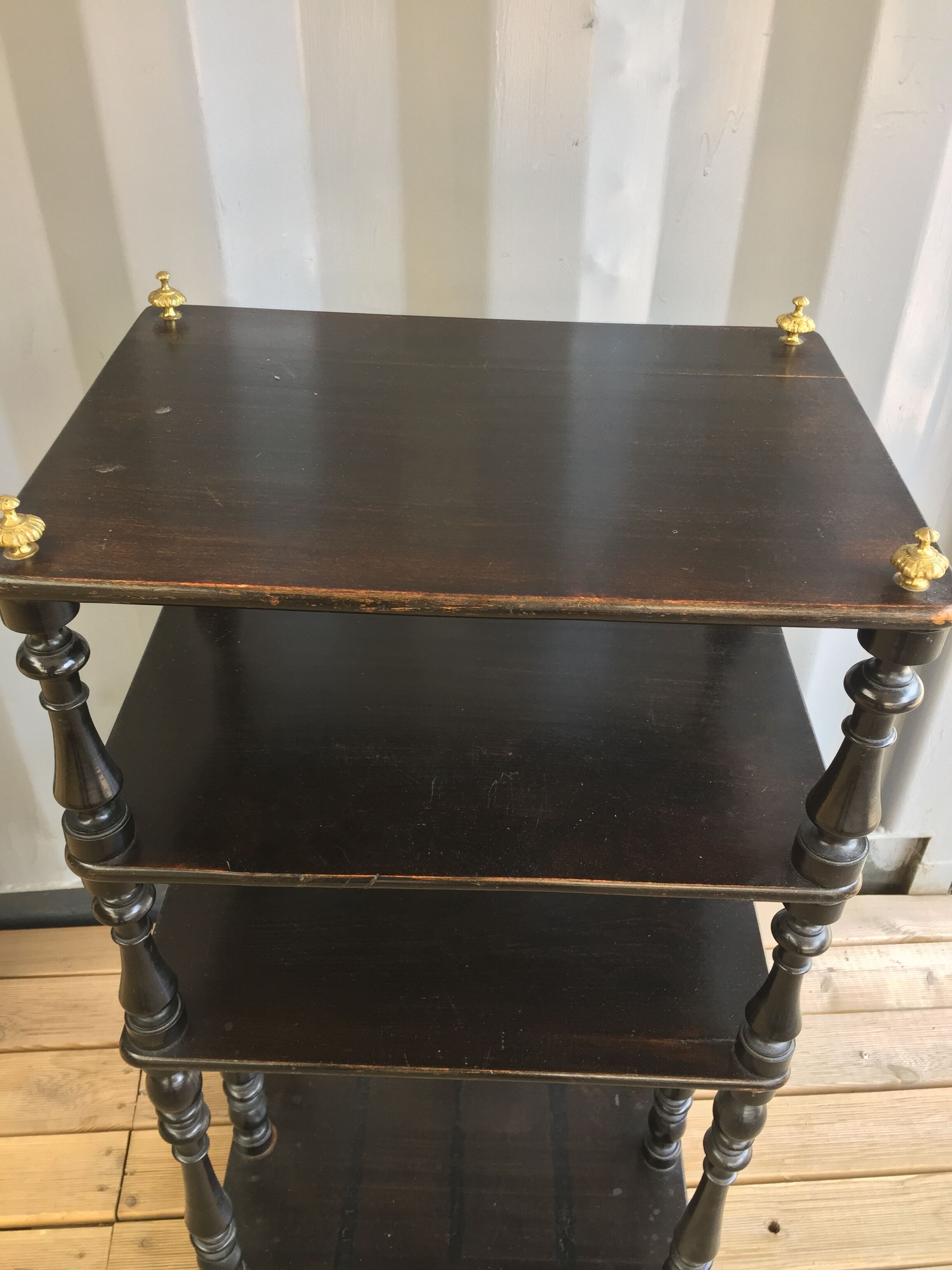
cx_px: 476
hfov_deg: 48.2
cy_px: 635
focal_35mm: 29
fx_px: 1063
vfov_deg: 61.7
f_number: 2.2
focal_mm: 4.15
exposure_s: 1/100
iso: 50
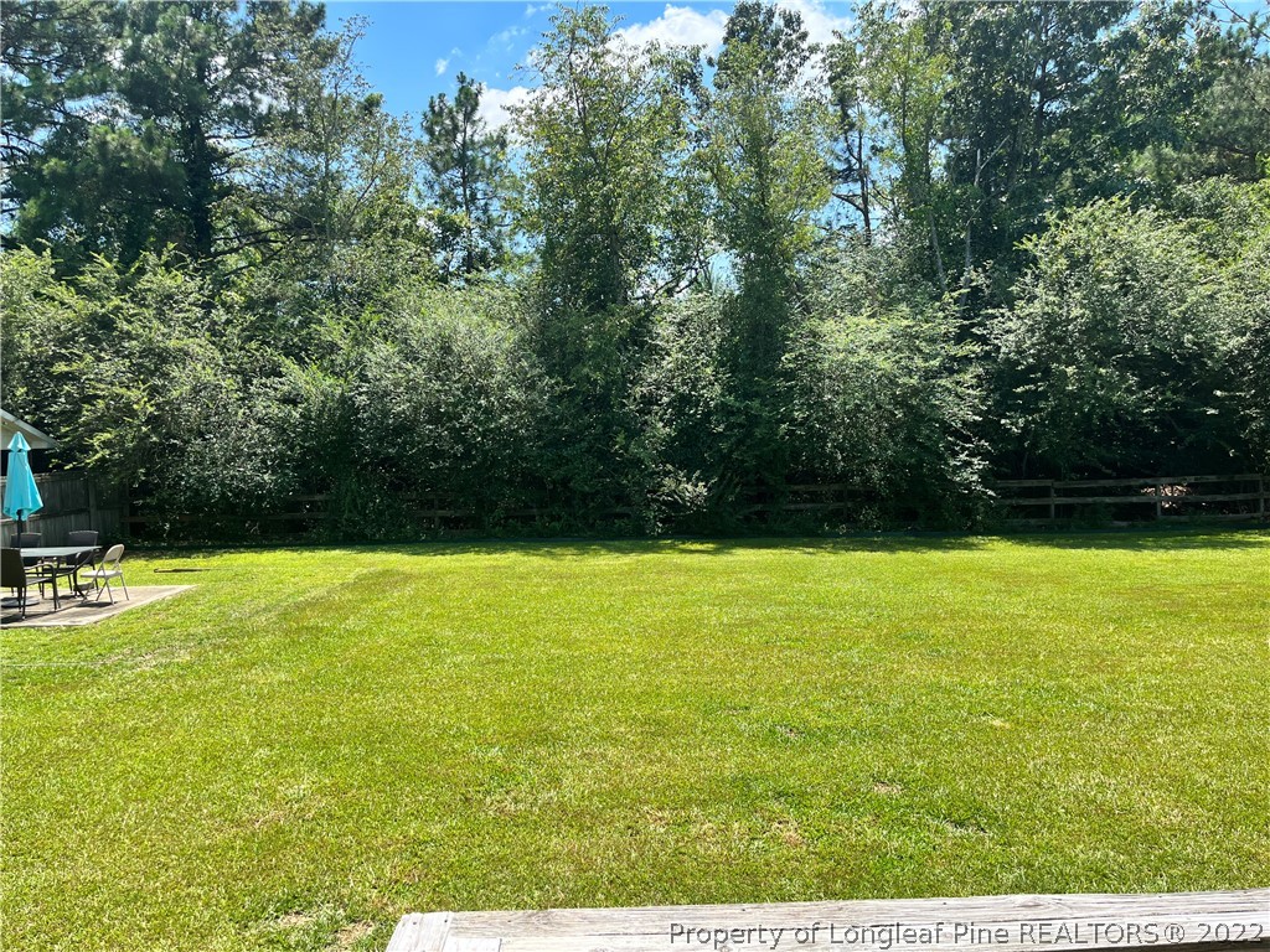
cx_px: 635
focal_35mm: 26
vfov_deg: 53.1
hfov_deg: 67.3
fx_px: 954
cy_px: 476
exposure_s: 1/1695
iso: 50
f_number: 1.6
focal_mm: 5.1
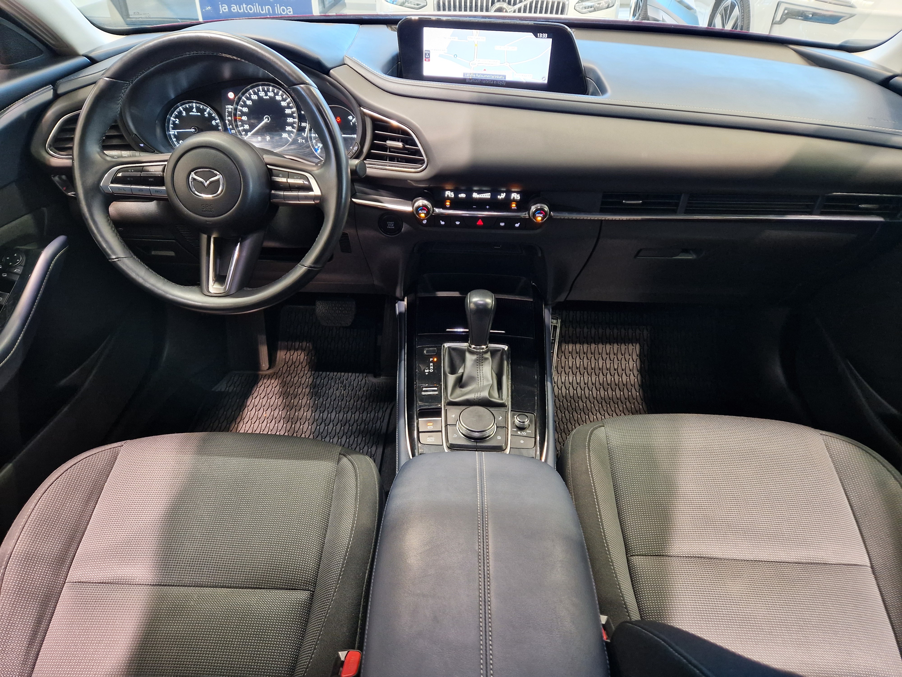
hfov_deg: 73.9
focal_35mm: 23
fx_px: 599
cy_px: 338
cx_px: 451
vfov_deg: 58.9
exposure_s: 1/43
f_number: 1.8
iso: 320
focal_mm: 5.4
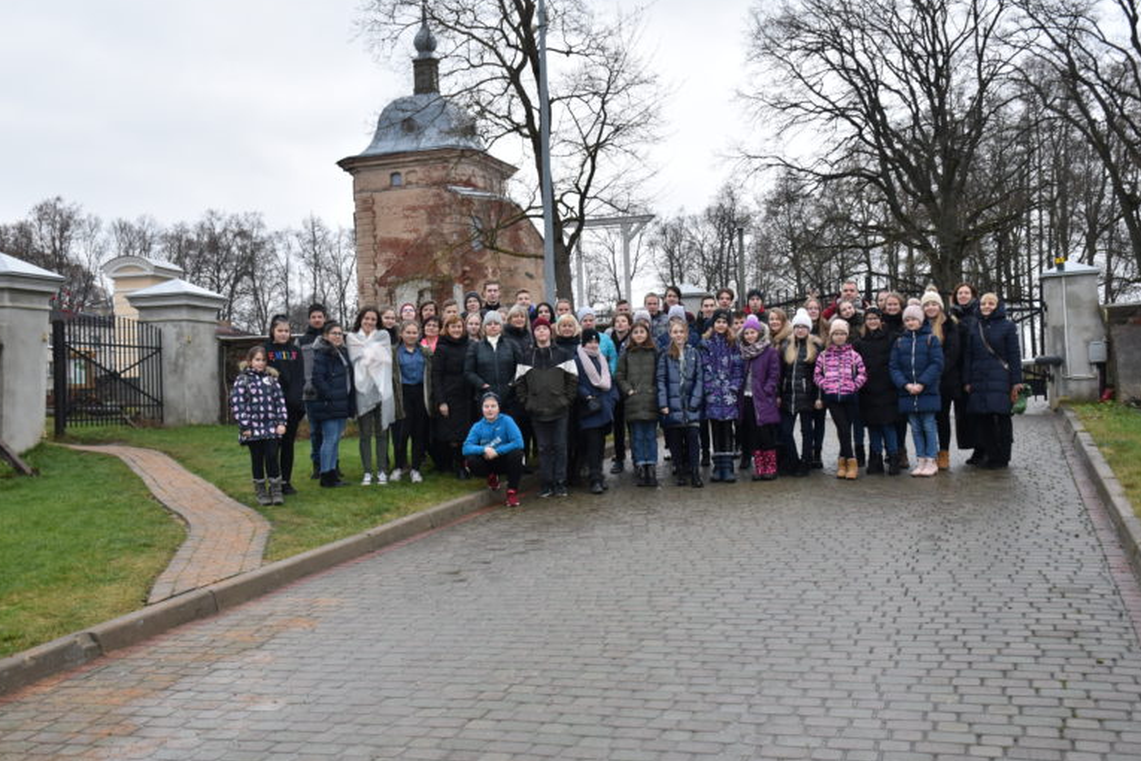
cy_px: 366
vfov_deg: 32.6
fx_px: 1299
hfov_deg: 47.4
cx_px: 576
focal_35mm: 41
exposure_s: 1/125
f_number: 5.6
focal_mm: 26
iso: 400
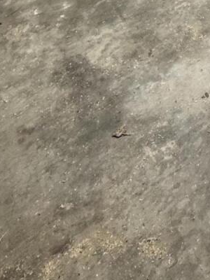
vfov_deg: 18.8
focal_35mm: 70
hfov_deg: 18.6
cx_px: 316
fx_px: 566
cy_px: -267
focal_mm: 2.22
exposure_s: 1/60
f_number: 2.2
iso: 200
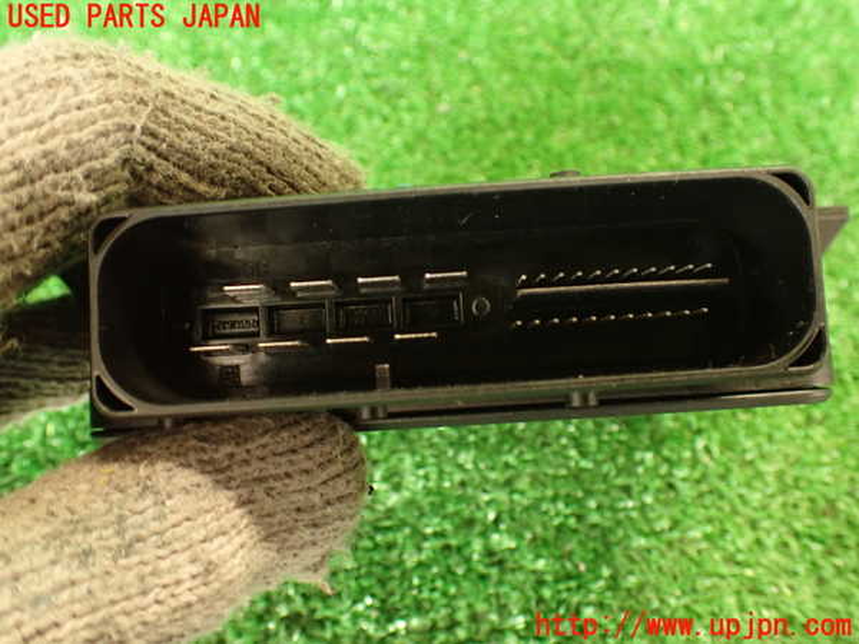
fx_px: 794
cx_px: 430
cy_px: 322
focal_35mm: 32
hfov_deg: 56.8
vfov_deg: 44.2
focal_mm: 5.79
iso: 640
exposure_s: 1/30
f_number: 2.4
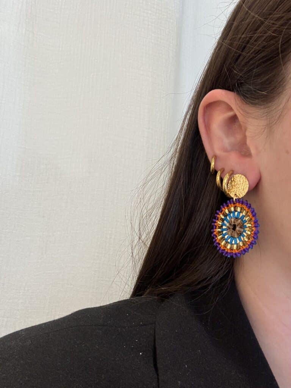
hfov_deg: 46.8
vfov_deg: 60.0
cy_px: 194
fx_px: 336
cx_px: 146
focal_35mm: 30
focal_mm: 2.69
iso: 80
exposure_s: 1/100
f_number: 1.9
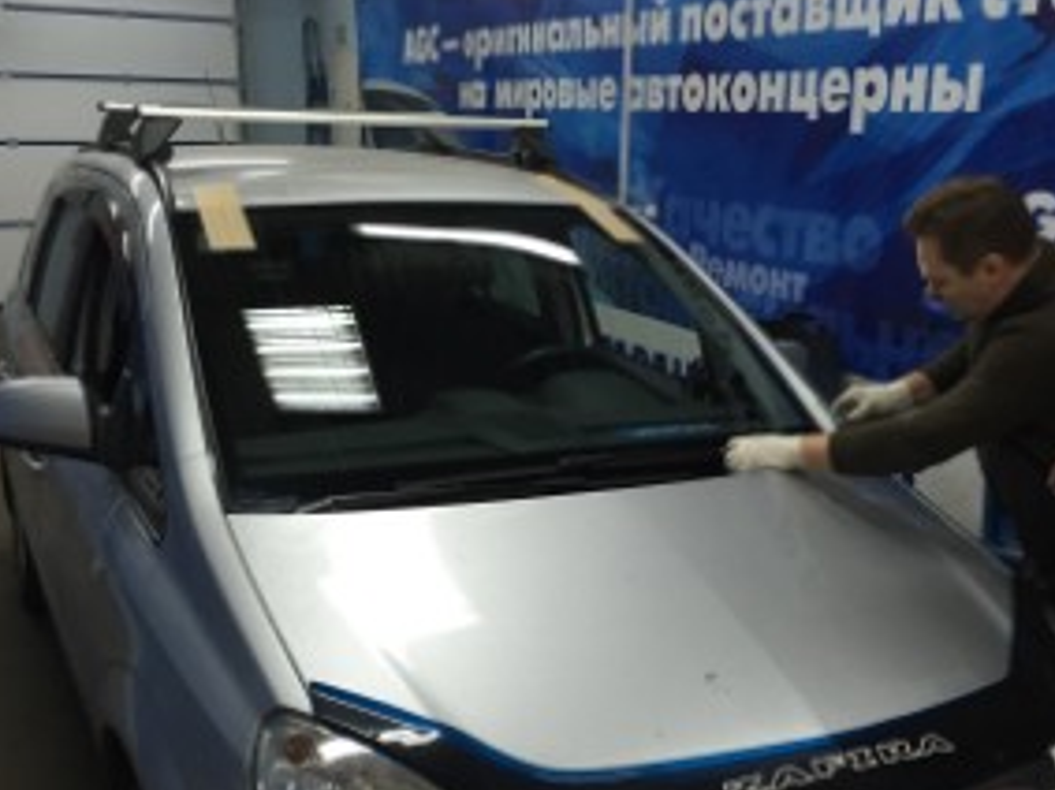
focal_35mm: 41
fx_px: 1249
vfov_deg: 34.9
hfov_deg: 45.8
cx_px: 526
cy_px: 492
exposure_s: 1/33
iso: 80
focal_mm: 4.15
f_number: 2.2
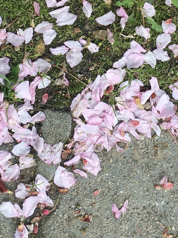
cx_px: 83
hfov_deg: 17.2
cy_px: 18
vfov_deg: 22.2
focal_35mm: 86
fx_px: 590
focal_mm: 4.15
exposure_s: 1/120
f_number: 2.2
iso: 25
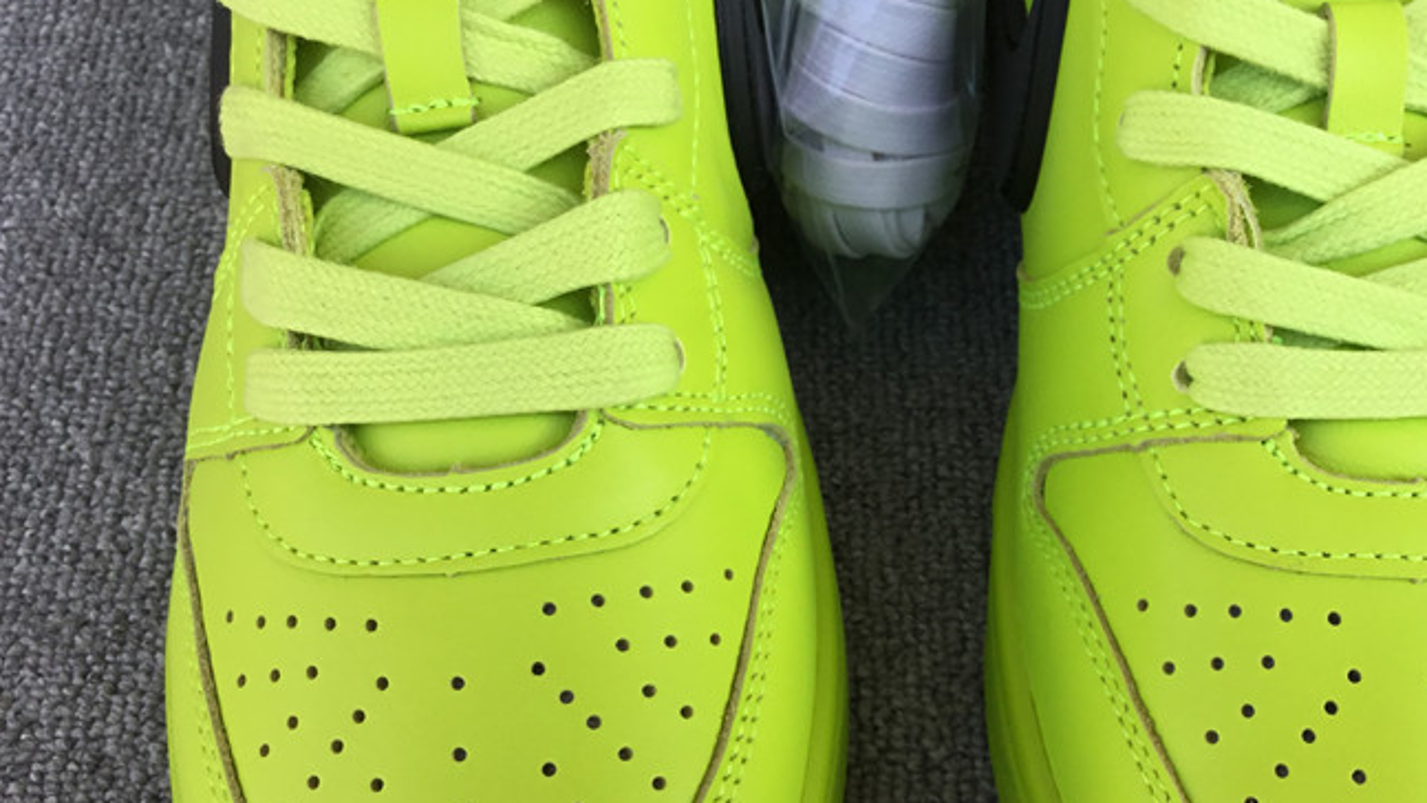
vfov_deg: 25.3
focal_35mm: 47
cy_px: 517
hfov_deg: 43.4
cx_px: 891
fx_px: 1778
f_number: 2.4
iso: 25
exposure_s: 1/209
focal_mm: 3.3
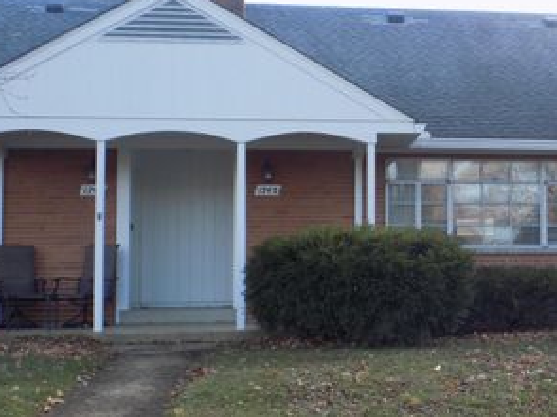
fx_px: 1013
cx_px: 447
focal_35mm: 63
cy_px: 208
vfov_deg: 23.3
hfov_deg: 30.0
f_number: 3.5
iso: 80
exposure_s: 1/160
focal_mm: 6.6
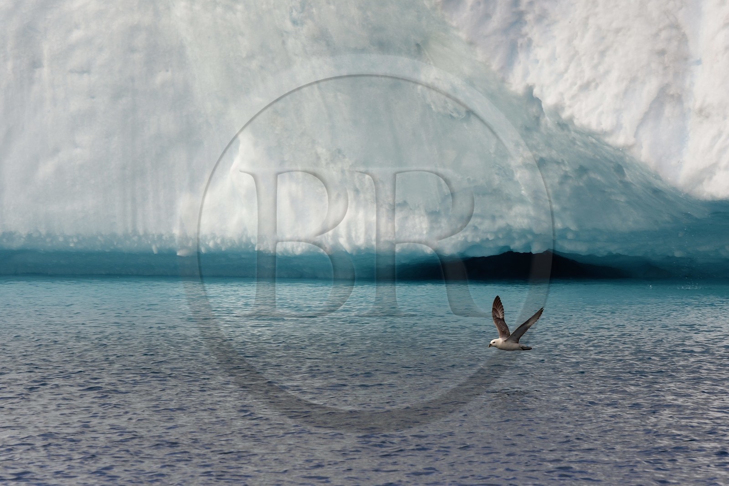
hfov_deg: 7.4
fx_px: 5668
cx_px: 364
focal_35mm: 280
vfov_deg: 4.9
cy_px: 243
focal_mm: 280
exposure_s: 1/640
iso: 400
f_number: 9
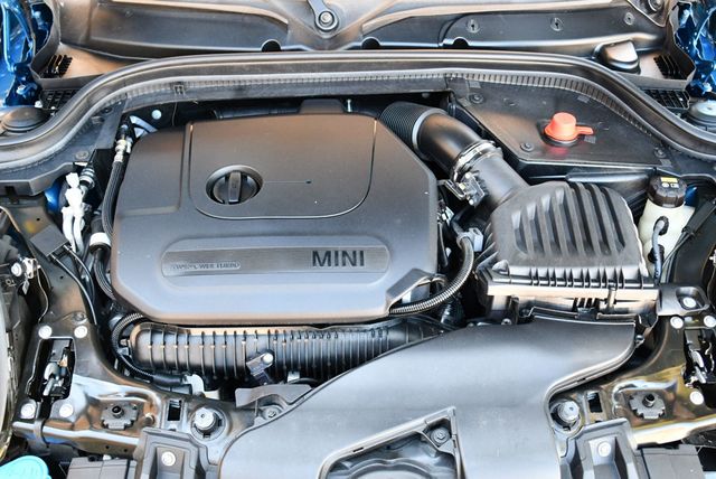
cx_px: 358
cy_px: 240
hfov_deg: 53.1
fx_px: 717
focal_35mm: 36
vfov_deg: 36.9
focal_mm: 18
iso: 1000
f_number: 3.5
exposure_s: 1/125
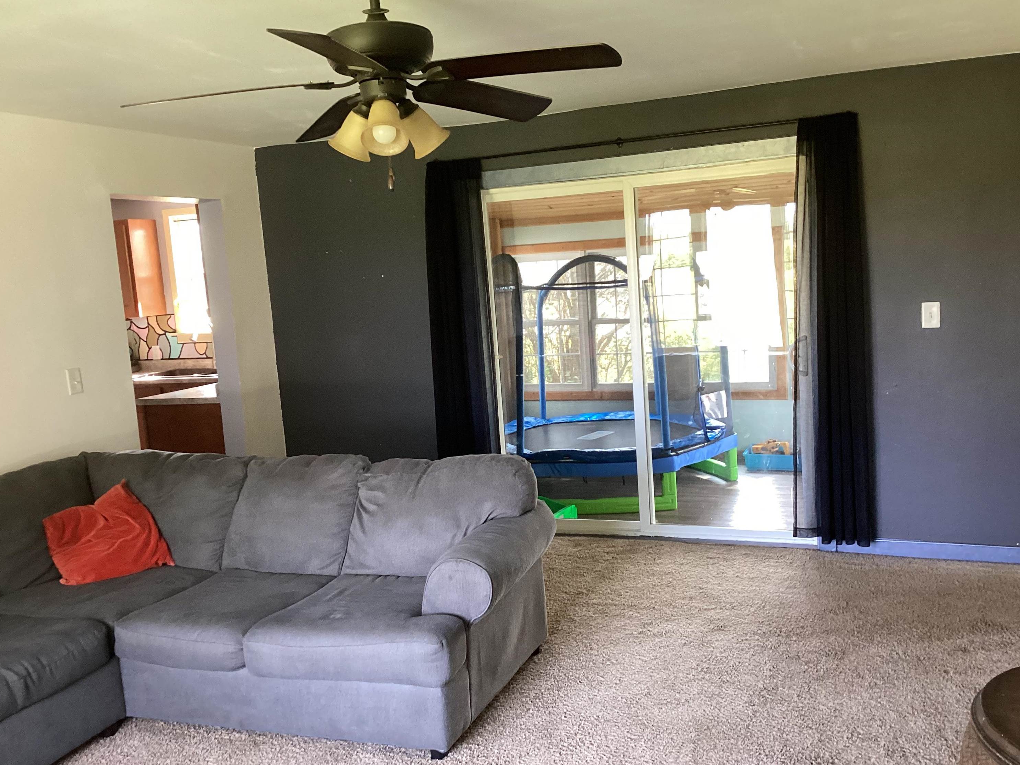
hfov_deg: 56.8
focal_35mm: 32
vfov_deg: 44.2
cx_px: 521
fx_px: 943
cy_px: 388
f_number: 2.4
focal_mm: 3.3
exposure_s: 1/50
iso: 200
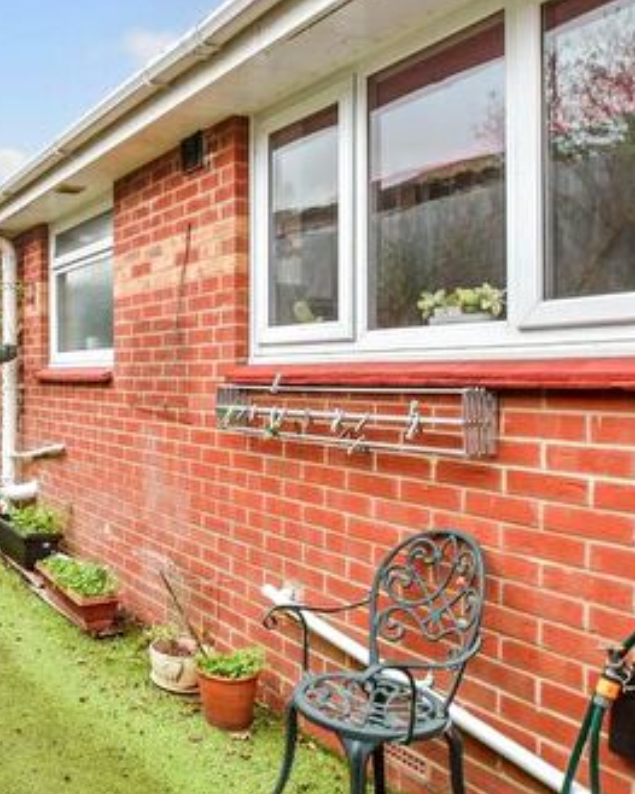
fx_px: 705
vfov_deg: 58.8
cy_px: 378
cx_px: 36
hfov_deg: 43.3
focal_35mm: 30
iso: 160
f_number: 8
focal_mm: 10
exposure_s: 1/15
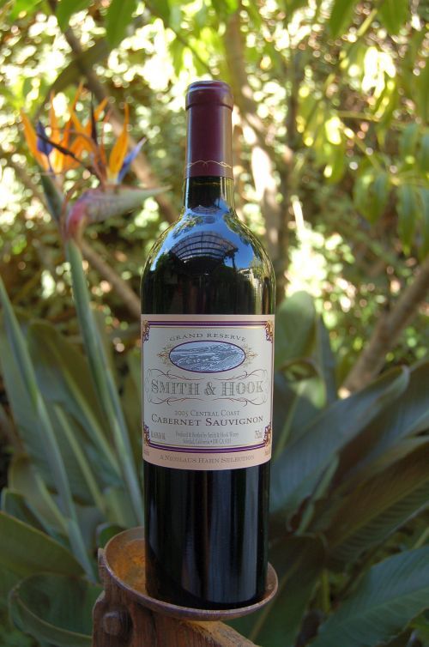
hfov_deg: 34.1
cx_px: 214
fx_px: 700
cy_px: 324
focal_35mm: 39
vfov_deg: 49.6
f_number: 5
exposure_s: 1/100
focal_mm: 26
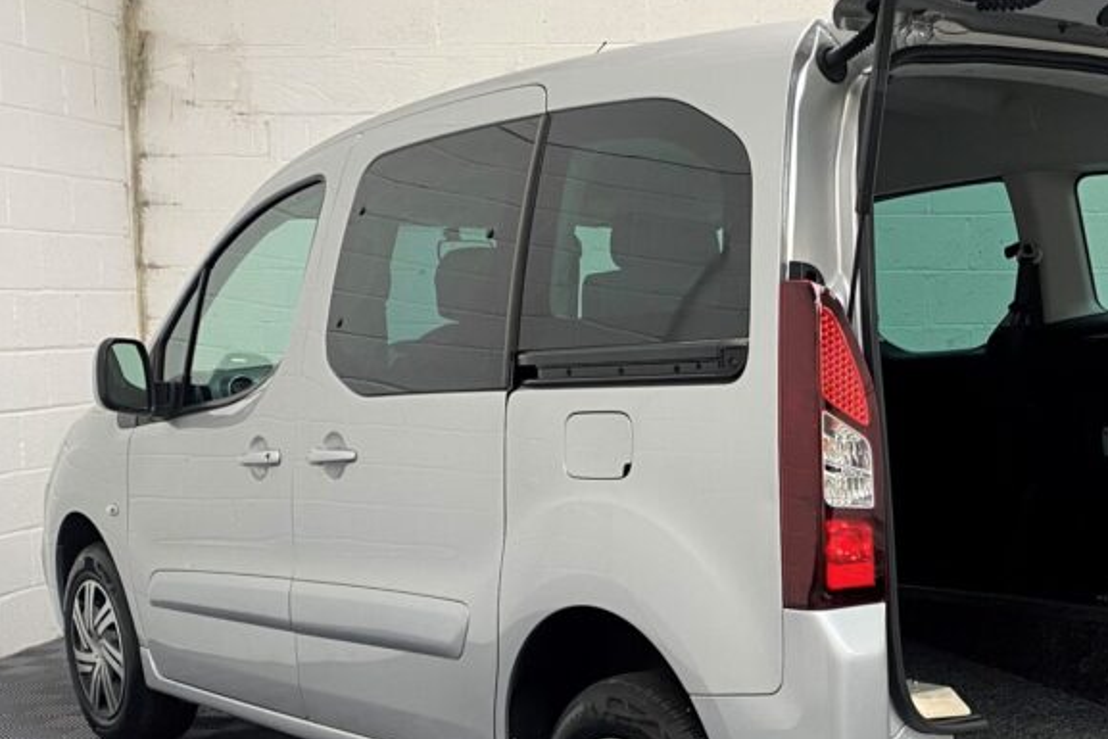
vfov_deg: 27.9
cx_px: 935
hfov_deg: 39.0
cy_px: 499
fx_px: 1478
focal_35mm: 48
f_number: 1.8
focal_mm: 4.25
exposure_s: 1/50
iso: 80
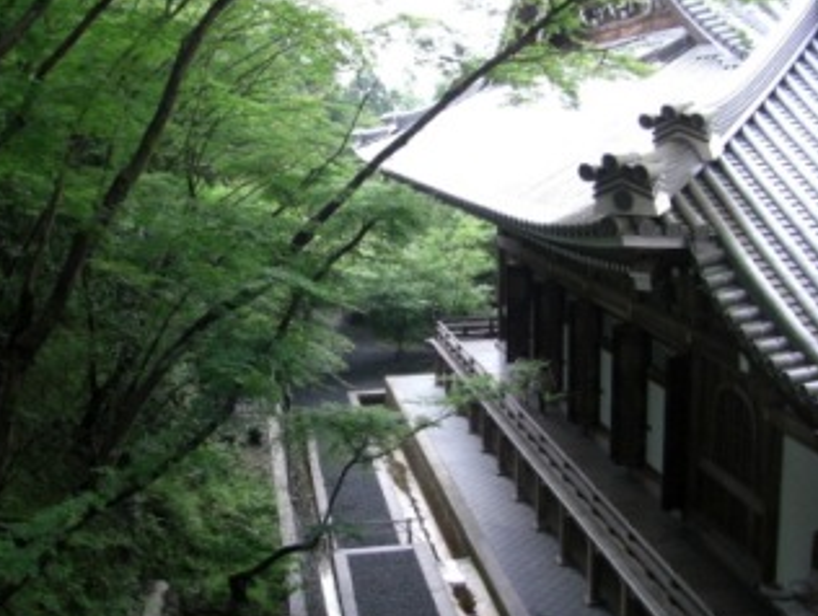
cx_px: 362
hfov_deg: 43.7
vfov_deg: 33.7
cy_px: 294
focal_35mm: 43
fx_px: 1018
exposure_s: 1/125
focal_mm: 6.3
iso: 200
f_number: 3.4
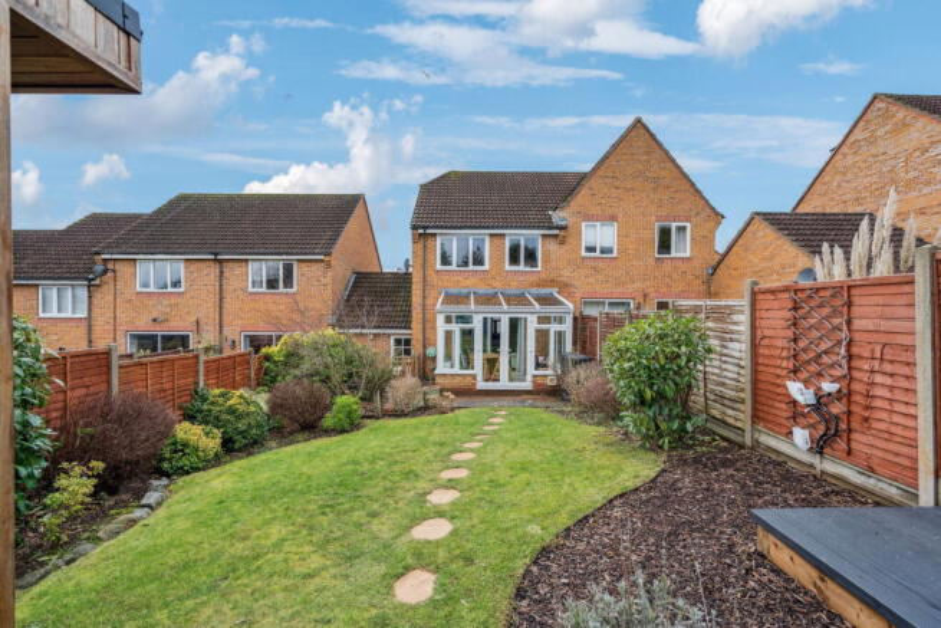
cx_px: 470
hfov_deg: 96.7
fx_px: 418
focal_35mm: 16
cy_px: 314
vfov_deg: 73.8
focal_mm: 16
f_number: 5.6
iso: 320
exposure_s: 1/100
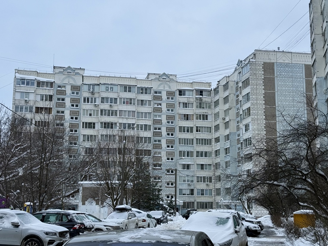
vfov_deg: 30.3
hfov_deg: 39.7
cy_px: 123
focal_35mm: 48
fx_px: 455
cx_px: 164
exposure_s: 1/733
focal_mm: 6.76
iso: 64
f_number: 1.78
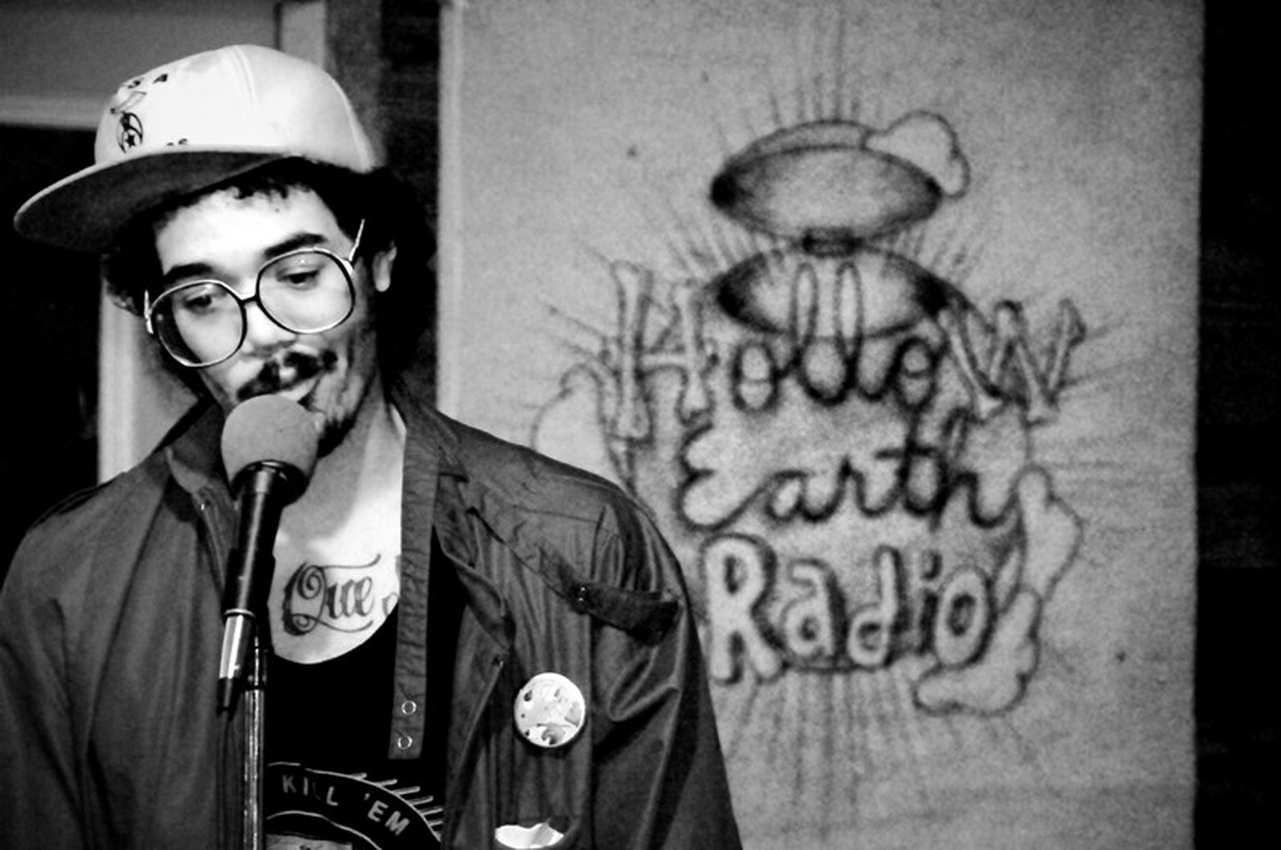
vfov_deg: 6.8
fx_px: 7195
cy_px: 425
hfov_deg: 10.2
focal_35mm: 202
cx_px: 640
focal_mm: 135
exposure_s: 1/60
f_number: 5.6
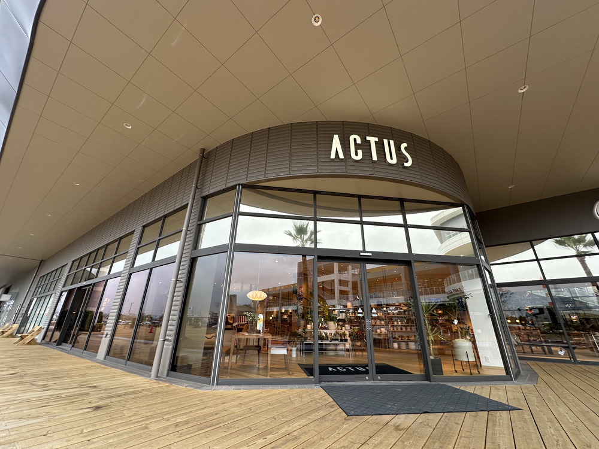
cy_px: 224
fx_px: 242
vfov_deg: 85.7
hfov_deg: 102.1
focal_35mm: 14
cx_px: 300
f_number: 2.2
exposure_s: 1/164
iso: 40
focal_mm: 2.22
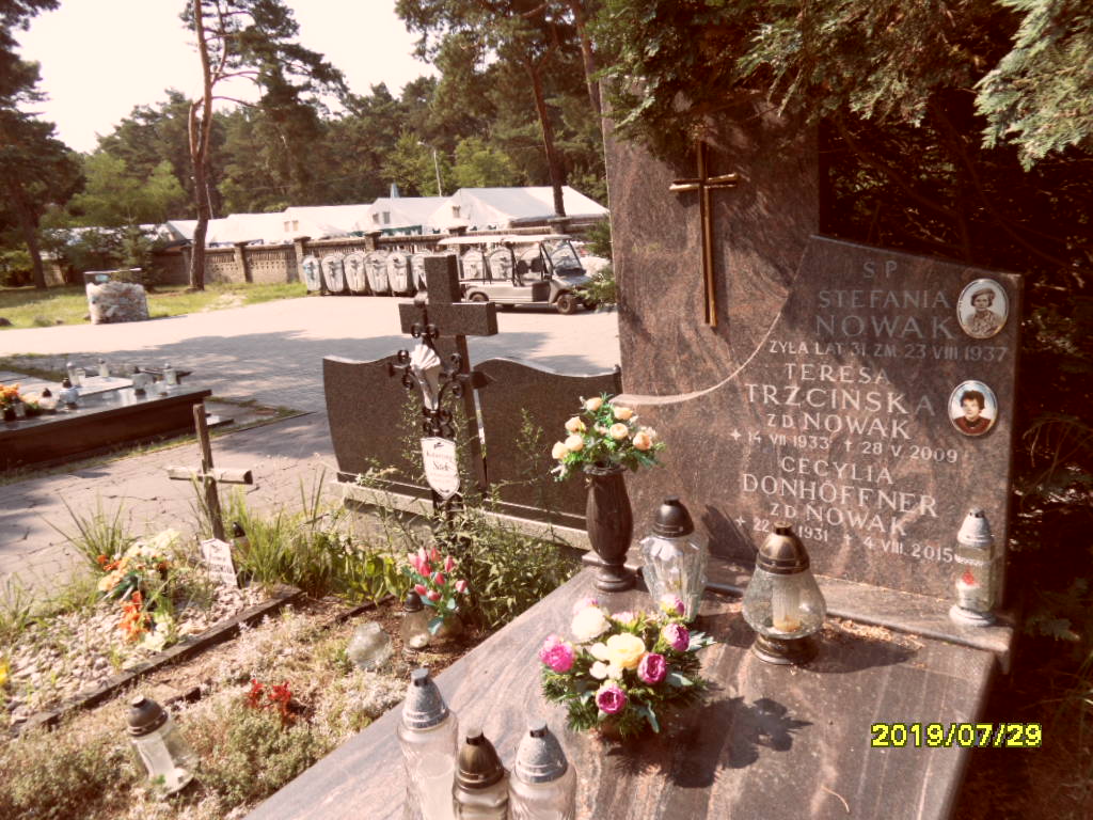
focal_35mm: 24
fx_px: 758
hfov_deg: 71.6
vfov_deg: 56.8
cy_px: 410
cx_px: 546
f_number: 3.2
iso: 80
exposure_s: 1/500
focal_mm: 3.9
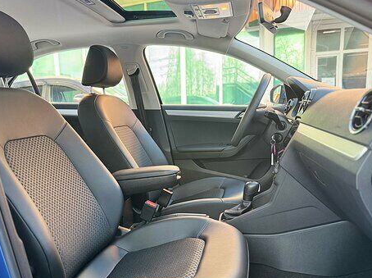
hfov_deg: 61.7
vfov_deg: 48.0
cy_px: 154
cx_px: 174
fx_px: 311
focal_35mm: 29
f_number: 1.78
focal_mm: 6.76
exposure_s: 1/98
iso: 200
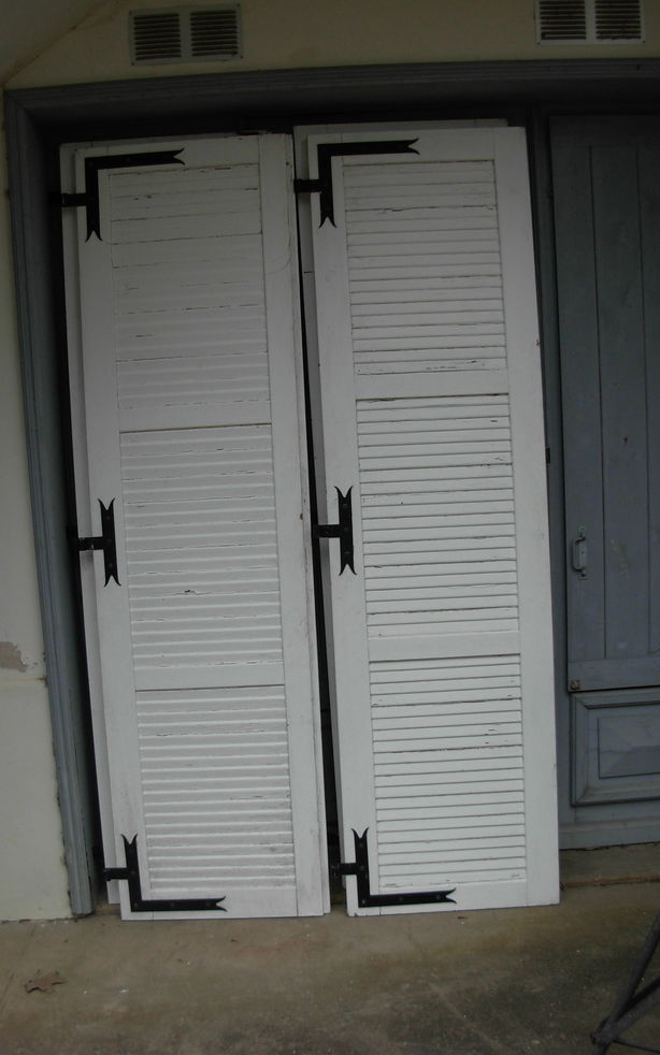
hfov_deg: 31.3
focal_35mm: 41
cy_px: 534
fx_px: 1180
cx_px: 317
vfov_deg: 48.2
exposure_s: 1/575
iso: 79
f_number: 2.9
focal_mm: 6.3
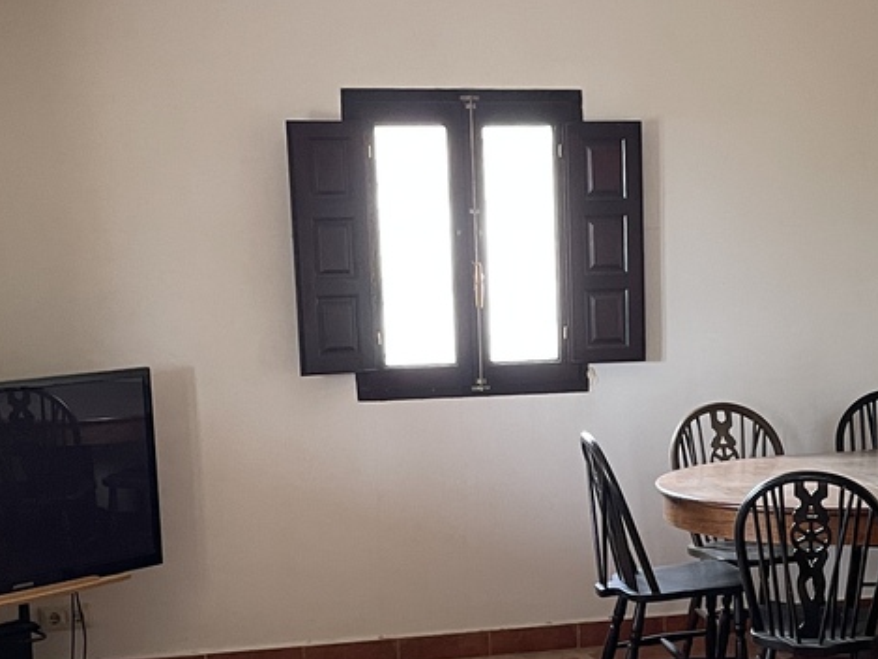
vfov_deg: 20.4
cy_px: 560
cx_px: 633
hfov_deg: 27.1
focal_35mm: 71
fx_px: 1801
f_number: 1.6
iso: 250
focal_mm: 4.2
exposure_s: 1/60
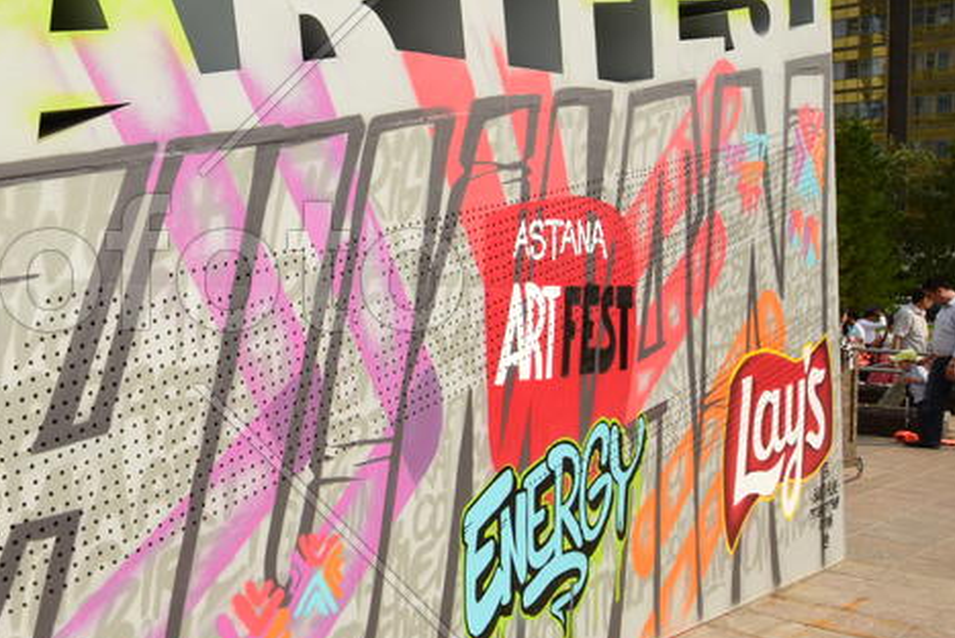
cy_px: 280
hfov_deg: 44.9
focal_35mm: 39
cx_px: 92
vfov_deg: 34.2
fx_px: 1035
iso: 100
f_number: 11
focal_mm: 14
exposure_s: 1/80
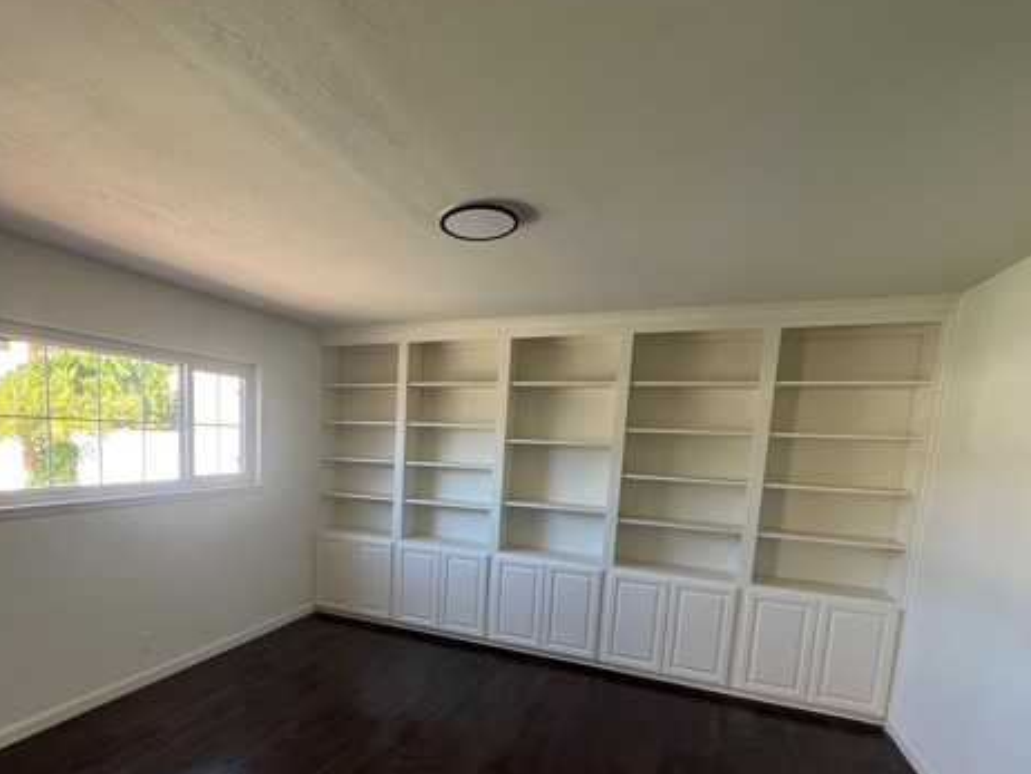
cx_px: 406
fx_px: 536
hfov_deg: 86.5
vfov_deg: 69.9
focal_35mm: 18
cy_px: 506
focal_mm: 1.57
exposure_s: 1/99
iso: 80
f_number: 1.8
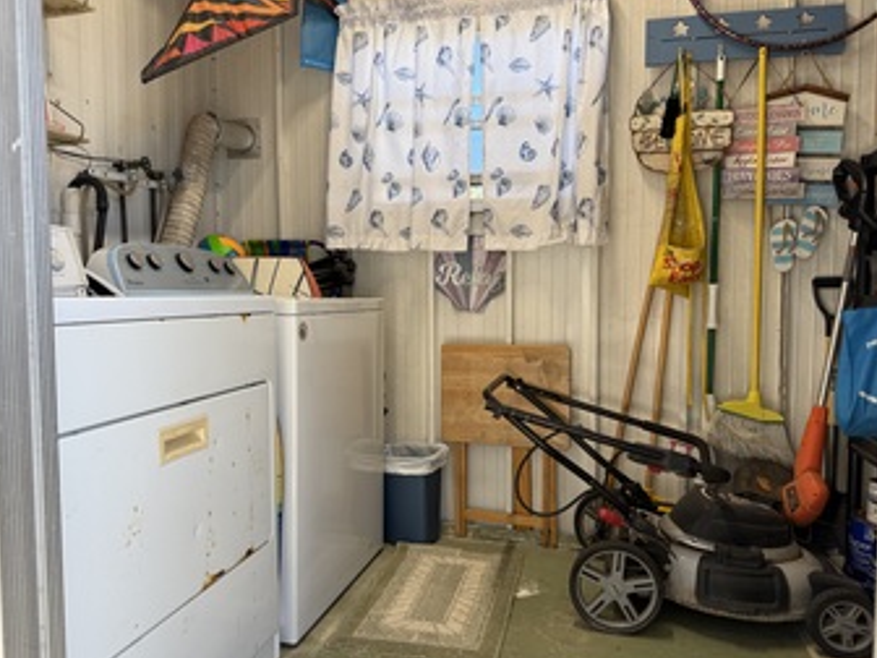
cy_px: 333
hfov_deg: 69.4
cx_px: 438
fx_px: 633
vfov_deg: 54.9
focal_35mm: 25
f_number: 1.78
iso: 64
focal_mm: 6.76
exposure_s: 1/172
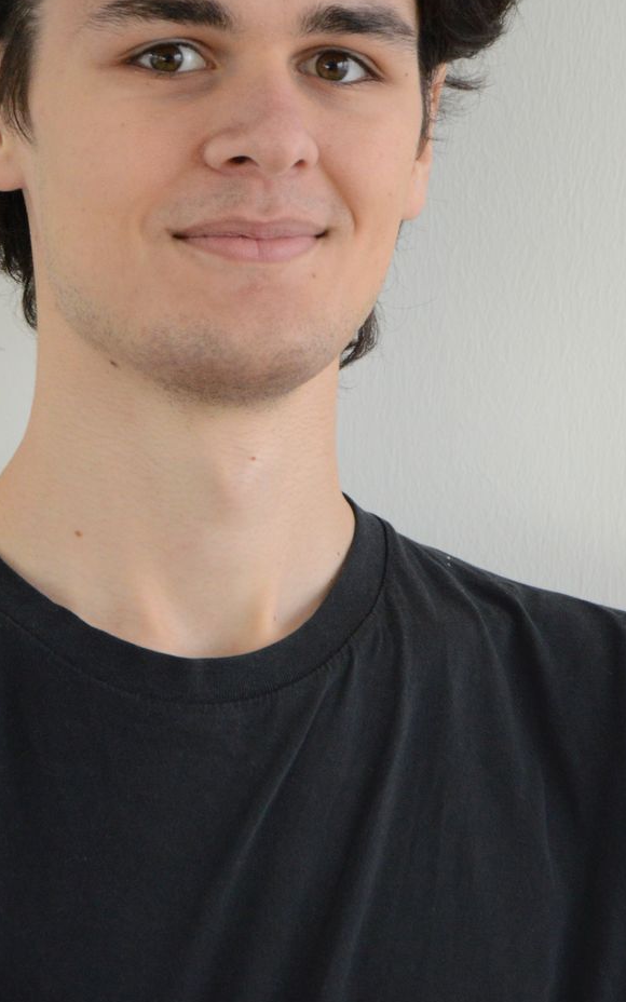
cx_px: 260
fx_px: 7092
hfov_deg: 5.1
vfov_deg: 8.1
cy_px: 336
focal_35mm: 260
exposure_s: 1/160
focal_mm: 105
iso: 1800
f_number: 5.6
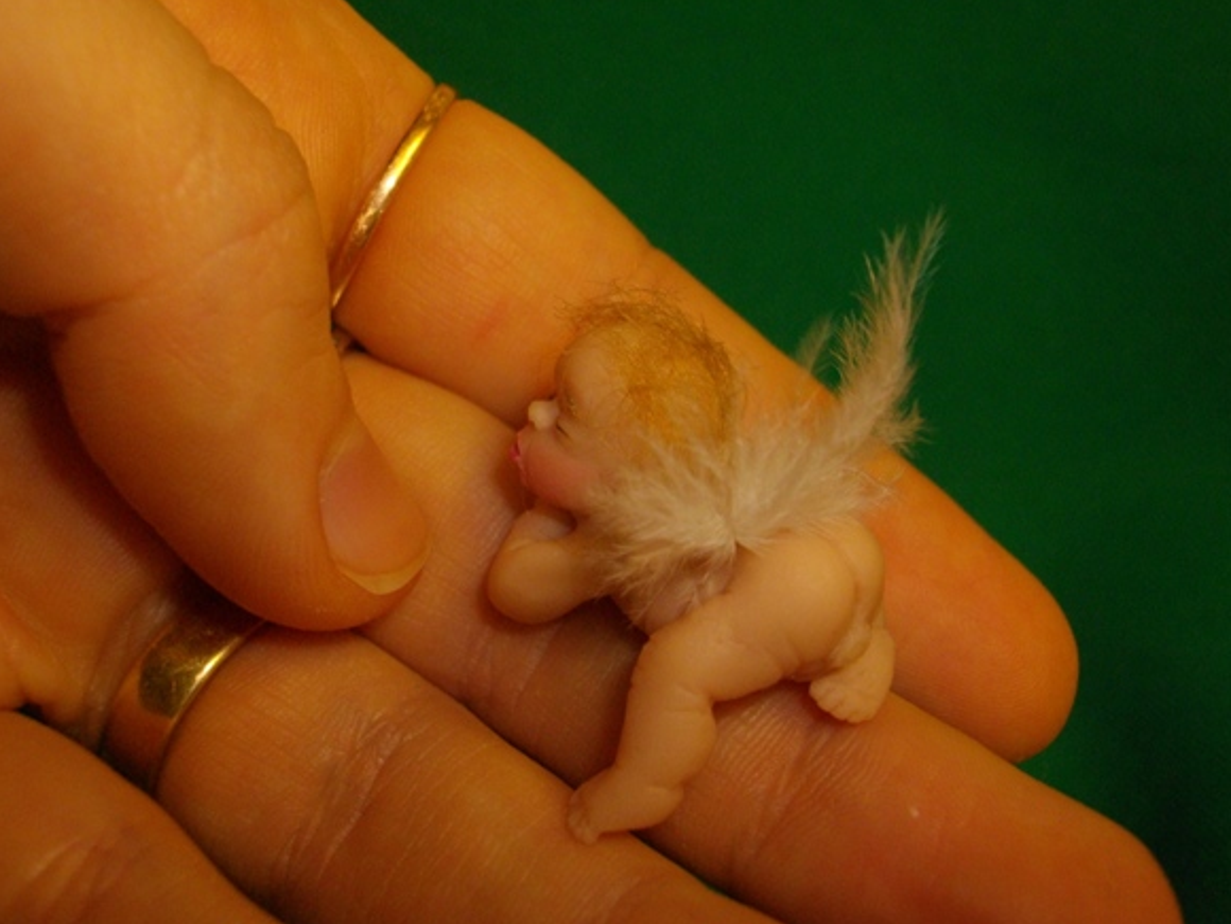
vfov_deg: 31.5
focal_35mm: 46
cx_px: 619
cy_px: 406
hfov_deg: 41.2
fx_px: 1636
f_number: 3.2
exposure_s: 1/50
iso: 200
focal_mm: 7.1
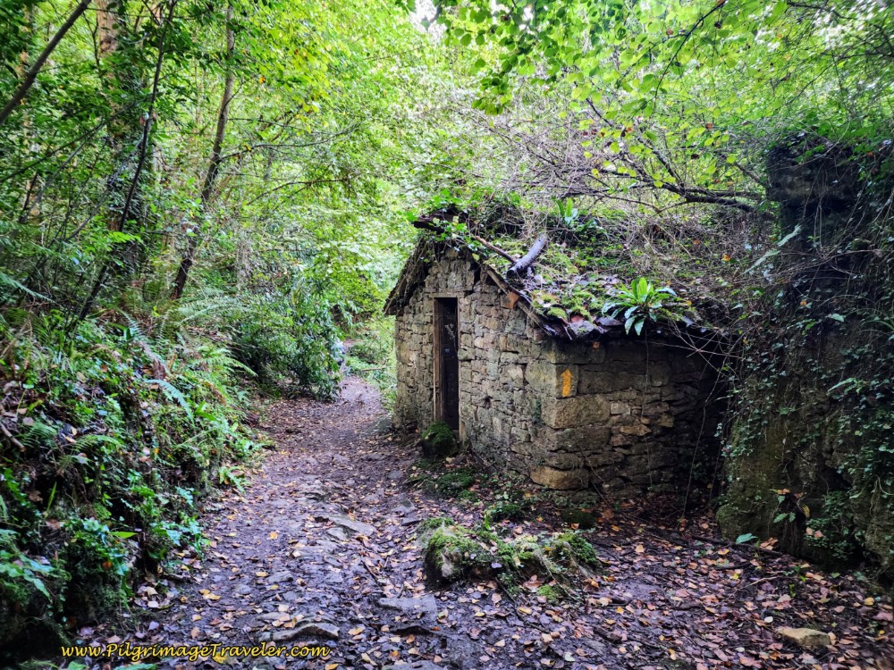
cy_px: 335
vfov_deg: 58.9
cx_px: 447
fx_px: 594
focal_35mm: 23
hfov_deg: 73.9
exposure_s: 1/30
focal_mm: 6.4
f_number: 1.8
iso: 500
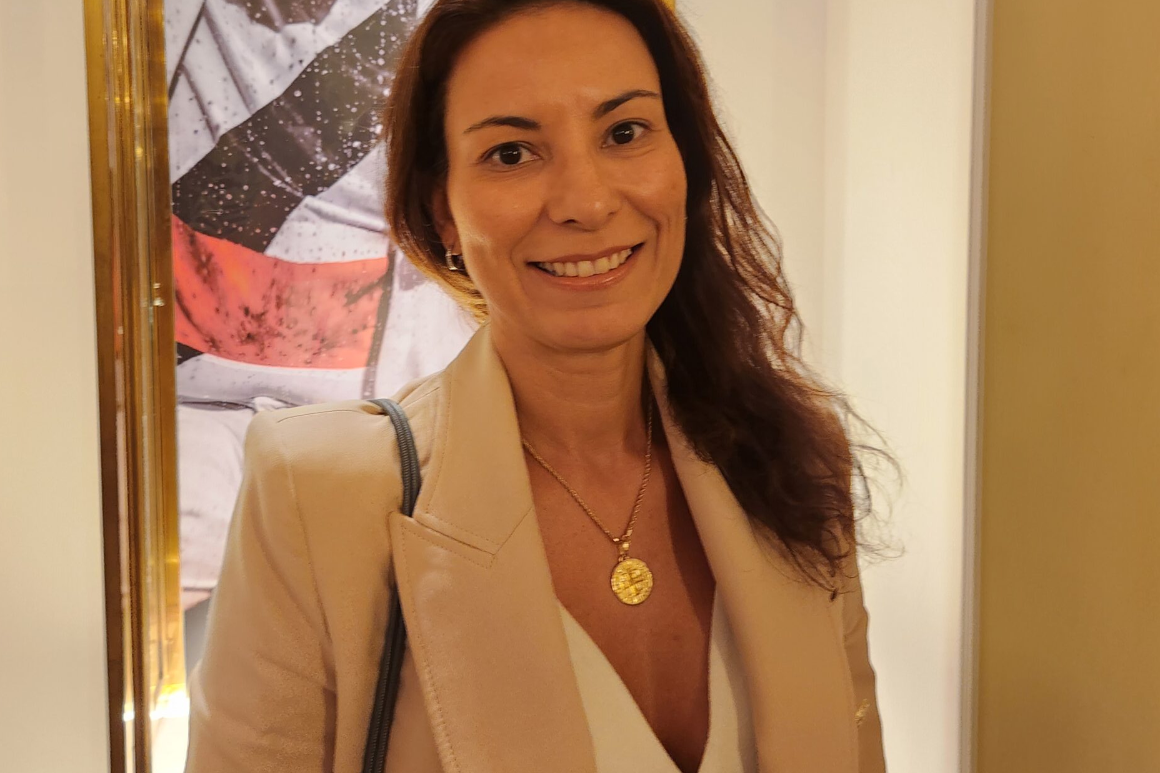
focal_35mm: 33
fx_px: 1063
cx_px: 492
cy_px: 247
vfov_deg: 39.4
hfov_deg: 57.0
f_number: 1.8
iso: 640
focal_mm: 5.4
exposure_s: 1/60
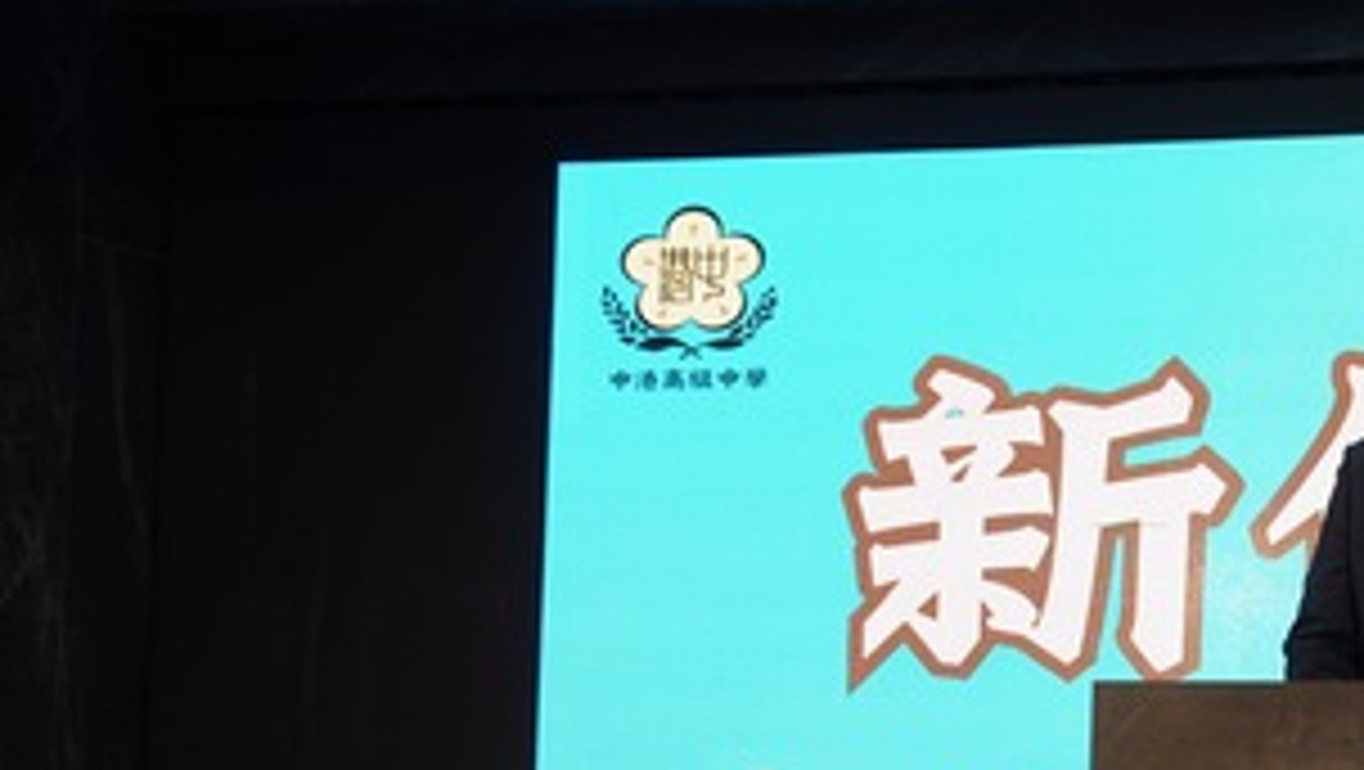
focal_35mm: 104
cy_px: 714
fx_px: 3764
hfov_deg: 19.6
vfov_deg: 11.6
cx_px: 1544
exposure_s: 1/100
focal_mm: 43
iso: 200
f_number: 3.2
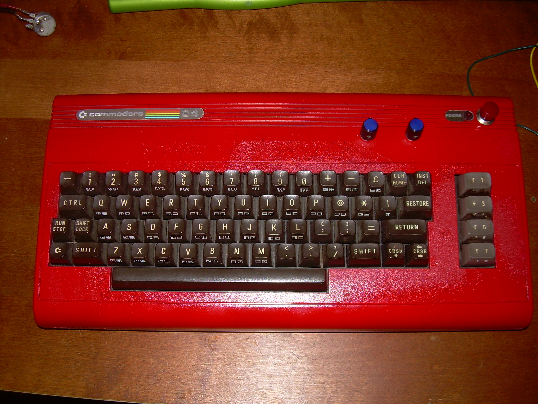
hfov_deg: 49.0
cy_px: 202
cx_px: 269
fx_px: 591
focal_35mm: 38
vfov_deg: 37.7
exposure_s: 1/60
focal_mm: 6.3
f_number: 2.8
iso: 50
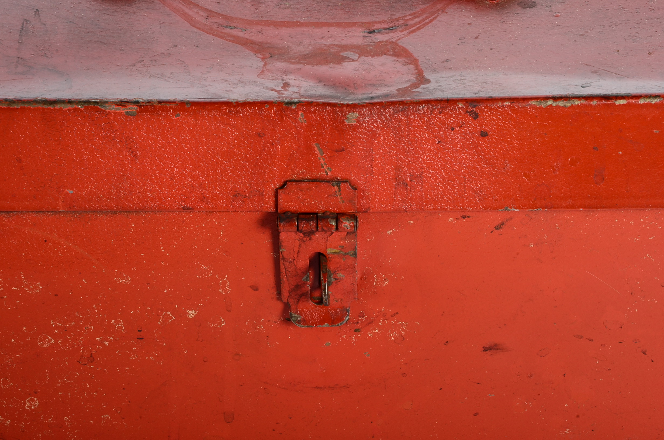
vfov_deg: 12.1
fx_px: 2071
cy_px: 220
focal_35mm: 112
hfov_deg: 18.2
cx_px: 332
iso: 200
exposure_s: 1/200
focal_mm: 75
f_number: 22
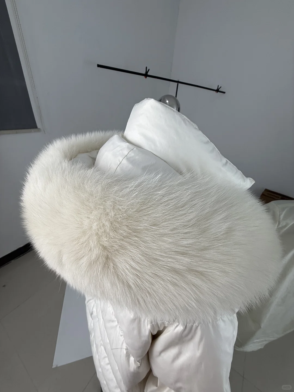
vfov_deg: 102.1
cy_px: 196
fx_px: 159
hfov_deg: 85.7
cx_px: 147
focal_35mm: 14
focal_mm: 2.22
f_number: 2.2
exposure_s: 1/156
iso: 50
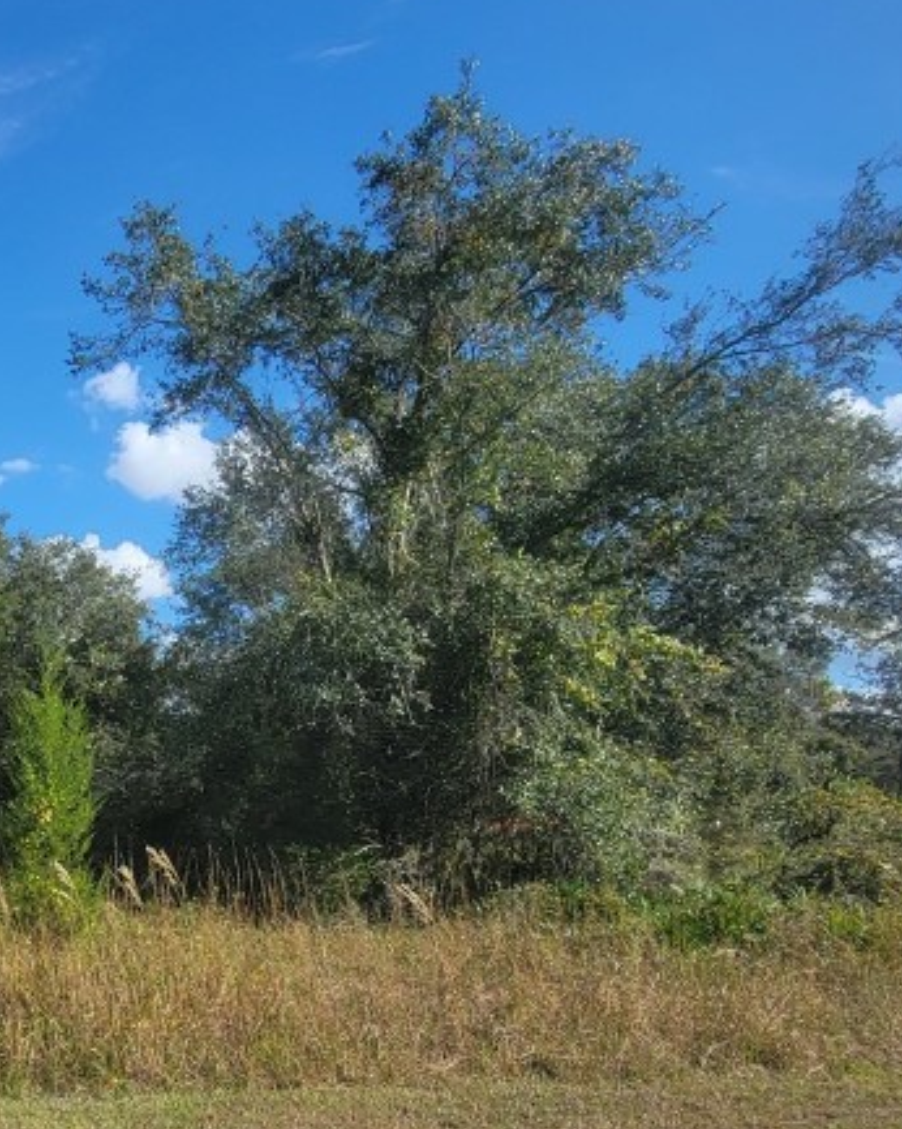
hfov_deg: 42.6
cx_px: 23
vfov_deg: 58.0
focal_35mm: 30
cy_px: 714
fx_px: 1002
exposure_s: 1/1751
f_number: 2.2
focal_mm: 2.2
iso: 50
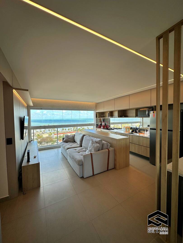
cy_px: 122
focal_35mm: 14
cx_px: 92
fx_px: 99
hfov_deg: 85.7
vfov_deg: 102.1
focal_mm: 2.22
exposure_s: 1/256
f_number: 2.2
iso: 40
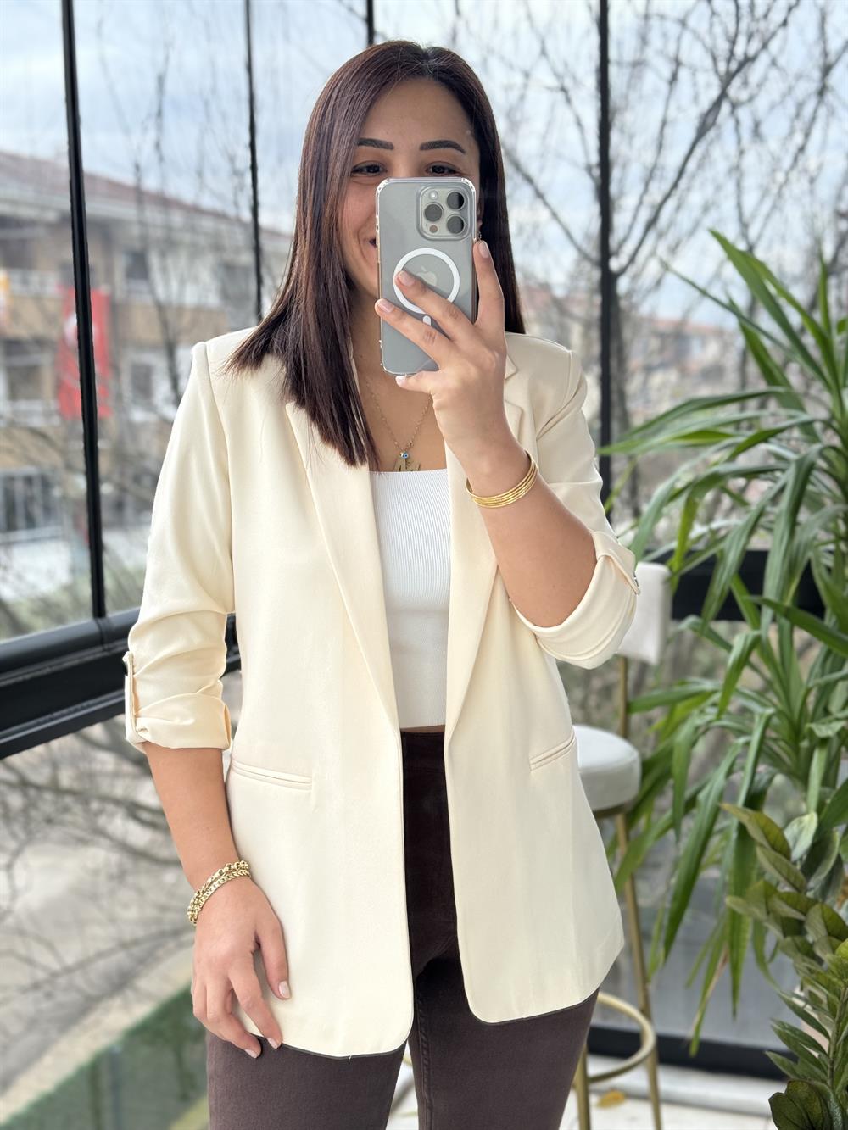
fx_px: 1568
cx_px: 424
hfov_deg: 30.3
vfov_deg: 39.7
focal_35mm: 48
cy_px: 565
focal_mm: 6.86
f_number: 1.78
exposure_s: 1/100
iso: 100
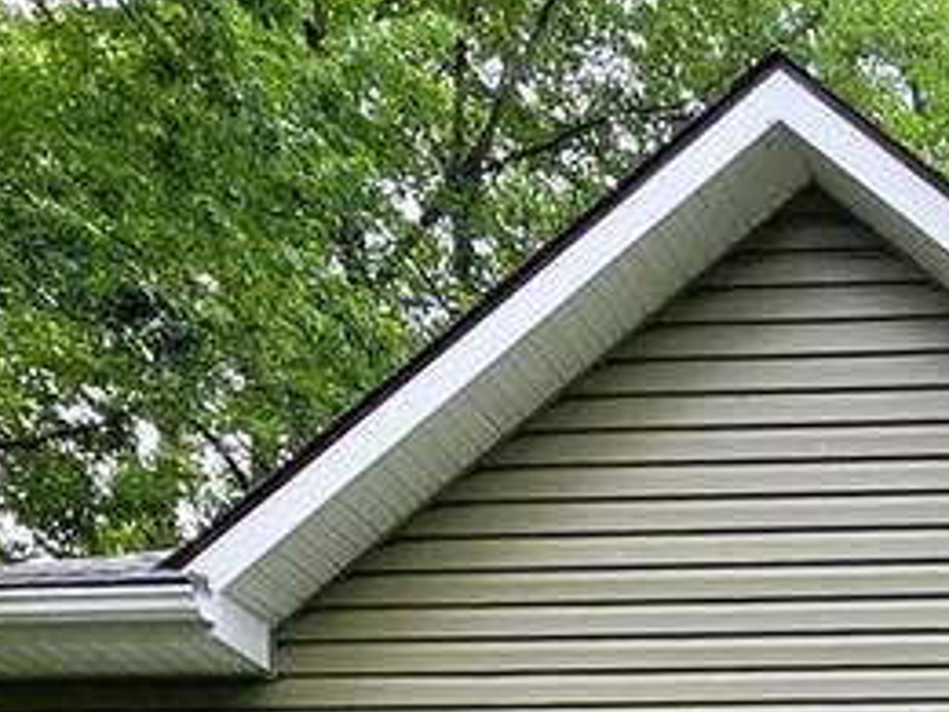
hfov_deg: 25.3
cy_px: 1523
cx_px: 1288
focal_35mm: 64
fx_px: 1755
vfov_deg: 16.2
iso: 50
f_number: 2.2
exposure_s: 1/711
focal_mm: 2.2
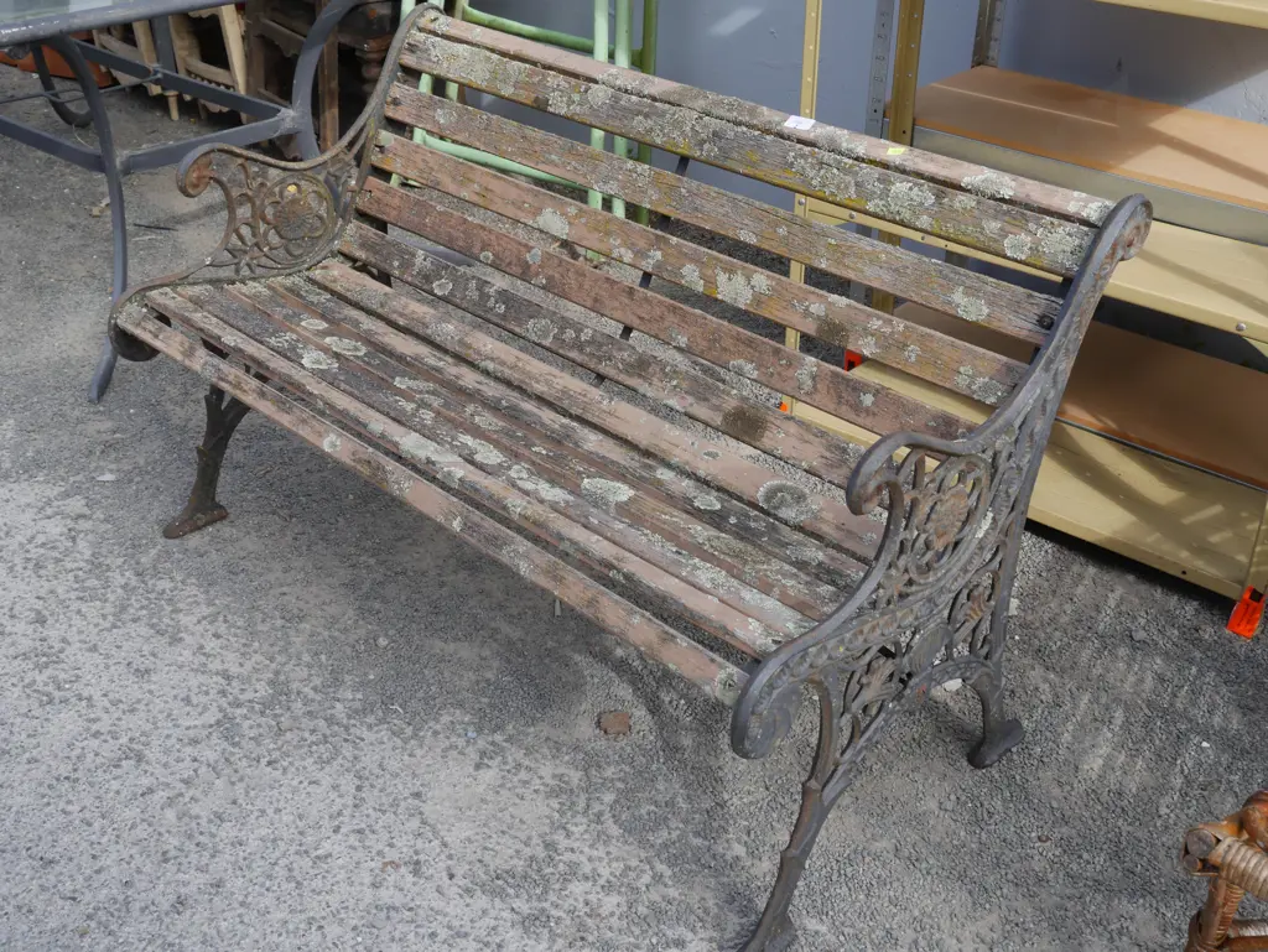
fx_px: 1466
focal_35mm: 40
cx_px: 634
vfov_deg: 36.0
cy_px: 476
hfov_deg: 46.8
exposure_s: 1/250
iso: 200
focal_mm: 20
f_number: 6.3
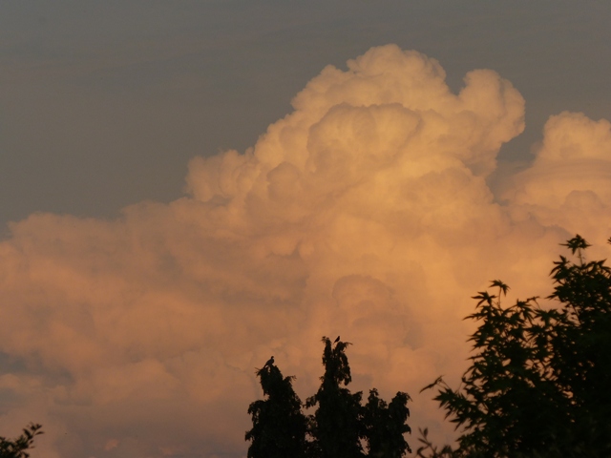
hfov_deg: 5.9
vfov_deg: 4.4
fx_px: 5966
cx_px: 306
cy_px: 229
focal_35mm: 338
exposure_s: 1/400
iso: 100
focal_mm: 60.8
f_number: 4
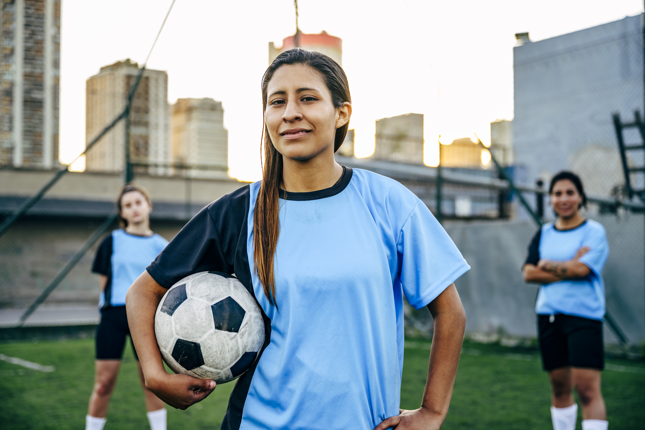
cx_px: 322
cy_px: 215
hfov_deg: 40.3
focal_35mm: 49
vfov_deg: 27.5
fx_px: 878
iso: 250
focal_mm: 49
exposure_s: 1/200
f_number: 2.8
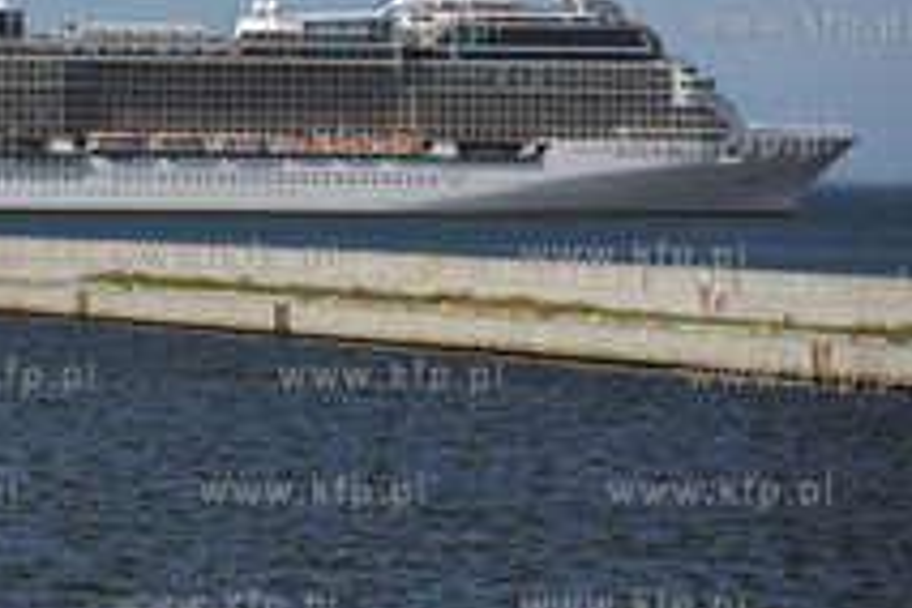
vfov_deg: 3.9
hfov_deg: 5.9
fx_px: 8815
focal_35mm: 348
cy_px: 83
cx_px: 133
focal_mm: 185
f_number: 5
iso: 200
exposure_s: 1/2500
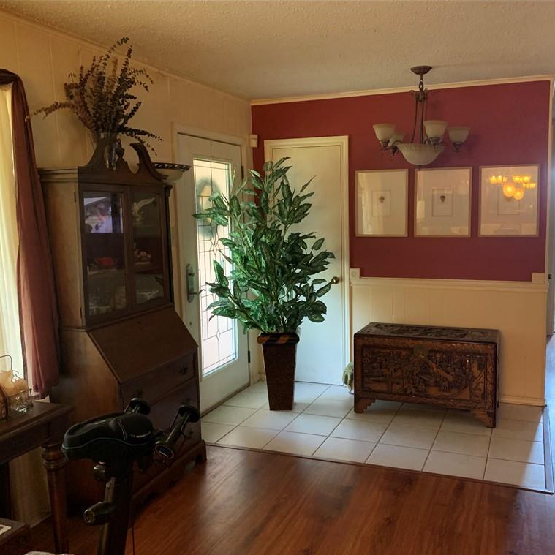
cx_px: 327
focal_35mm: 31
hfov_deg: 52.3
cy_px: 280
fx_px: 562
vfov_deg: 52.5
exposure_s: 1/30
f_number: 1.8
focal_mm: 4.25
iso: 400
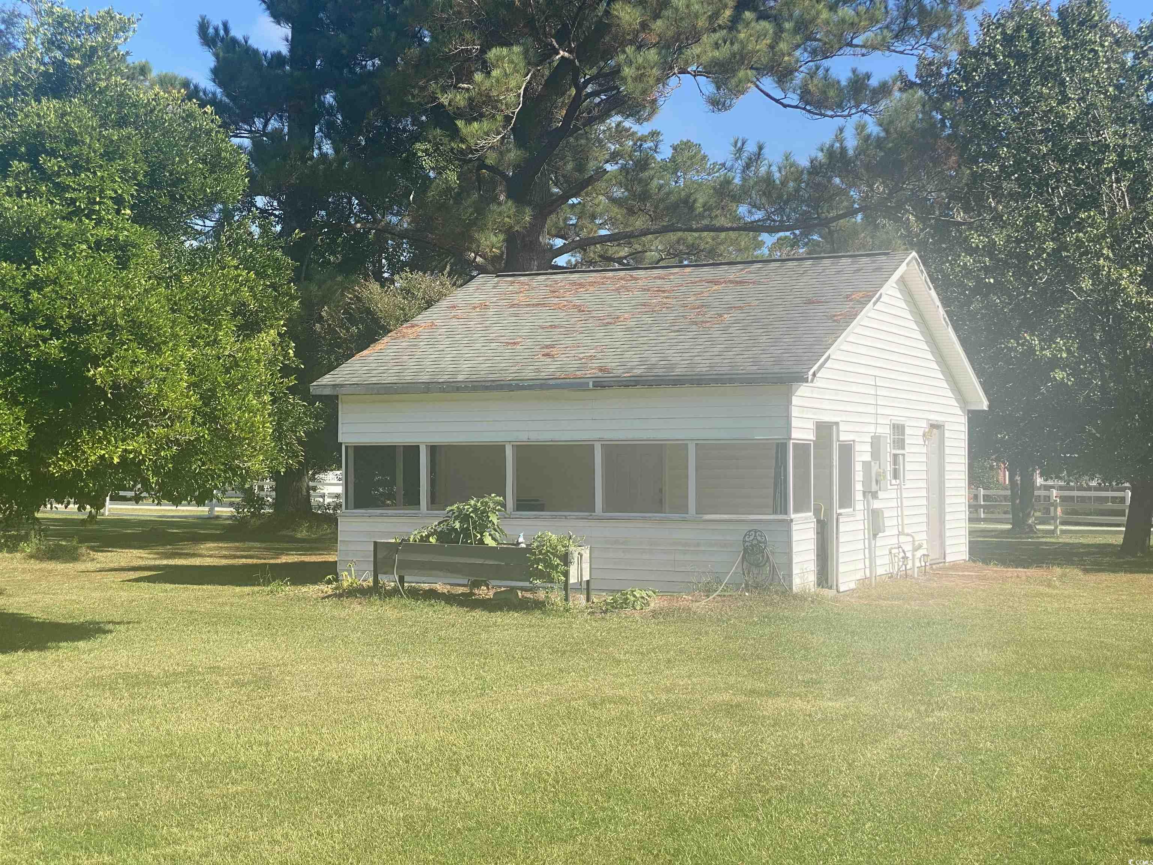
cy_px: 432
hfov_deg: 36.8
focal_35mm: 52
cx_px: 576
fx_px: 1732
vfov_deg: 28.0
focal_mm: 6
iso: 20
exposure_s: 1/888
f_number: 2
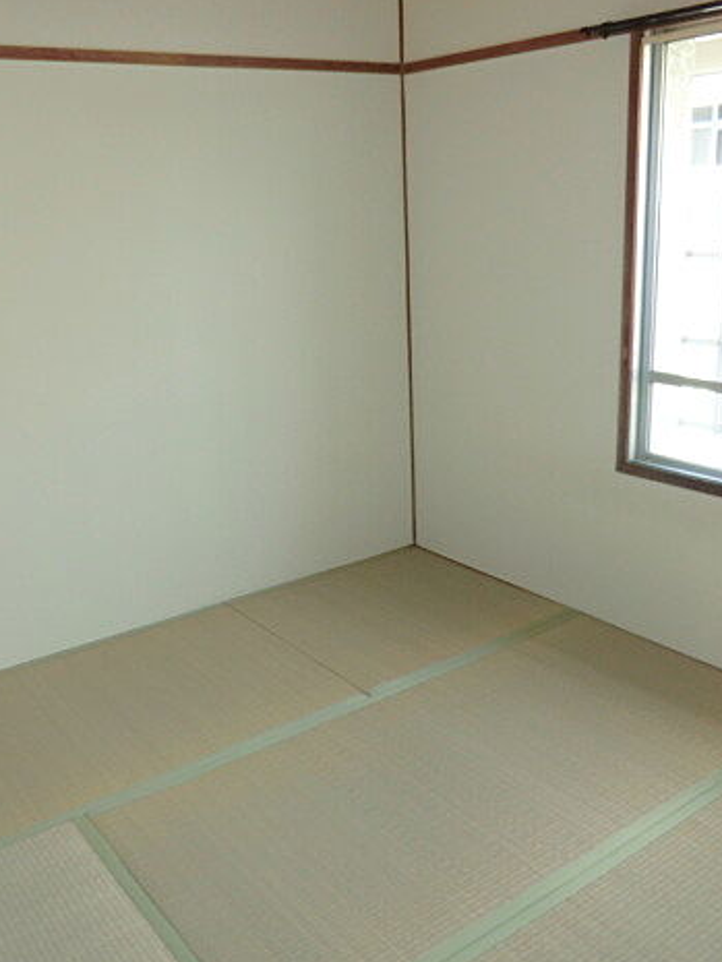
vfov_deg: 55.3
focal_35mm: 33
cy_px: 472
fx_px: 917
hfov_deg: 42.9
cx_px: 331
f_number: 3.2
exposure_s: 1/60
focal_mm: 4.3
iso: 125
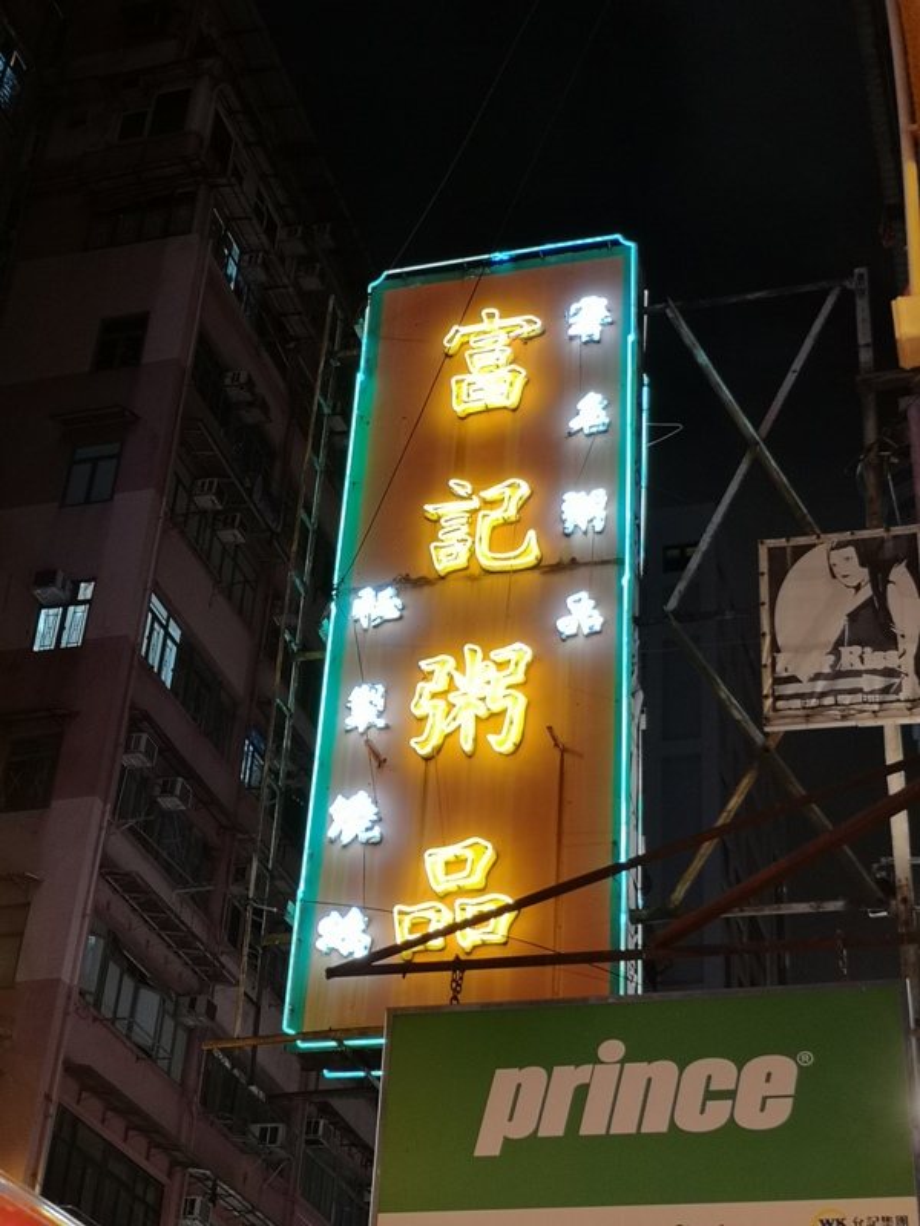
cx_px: 460
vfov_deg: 35.5
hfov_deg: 27.0
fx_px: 1914
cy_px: 613
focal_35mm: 54
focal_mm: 3.95
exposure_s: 1/33.3
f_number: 1.8
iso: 160
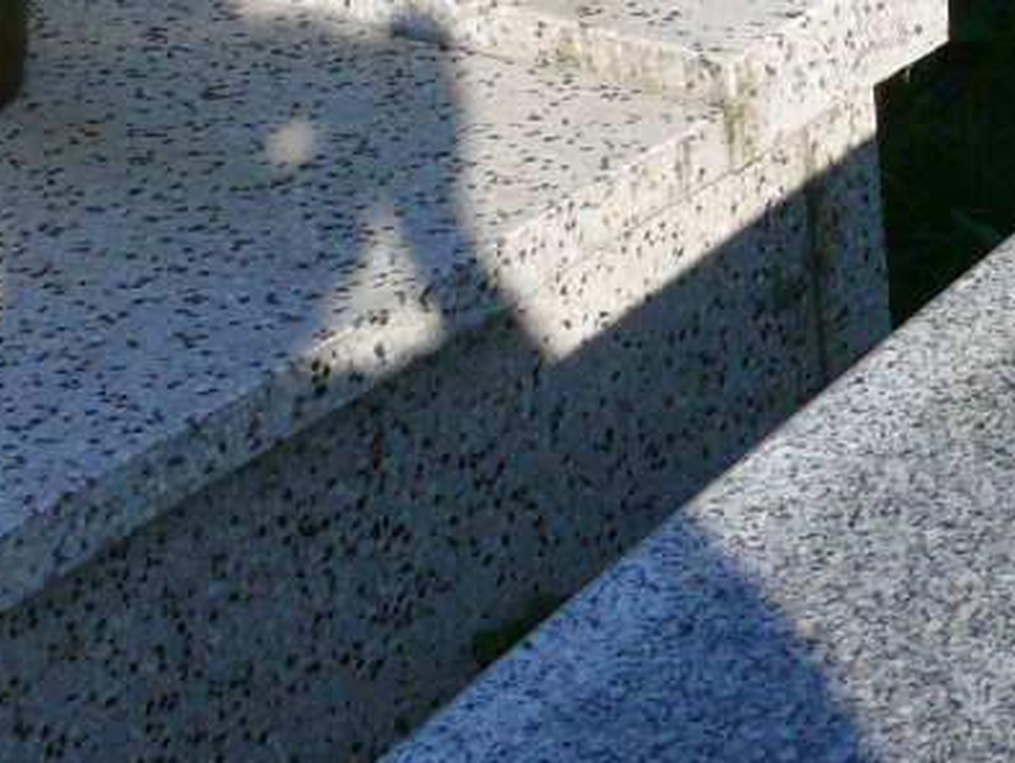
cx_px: 1940
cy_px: -268
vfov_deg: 10.2
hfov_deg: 12.5
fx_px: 4166
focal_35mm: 142
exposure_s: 1/400
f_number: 5.6
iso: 100
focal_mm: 7.4
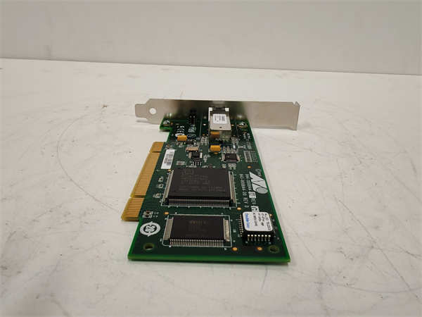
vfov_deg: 51.4
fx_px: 329
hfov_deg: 65.3
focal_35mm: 27
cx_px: 211
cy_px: 158
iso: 200
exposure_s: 1/100
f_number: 2.2
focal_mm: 1.96
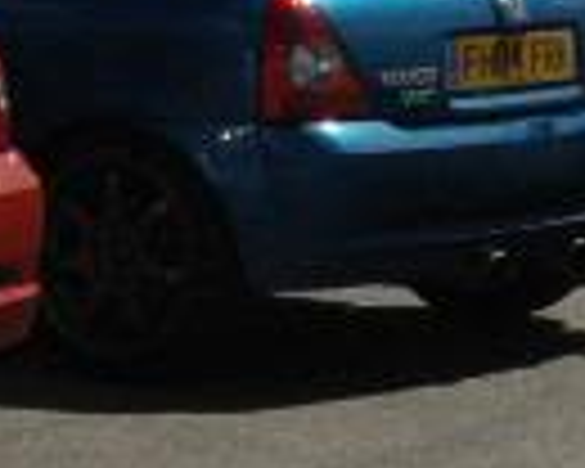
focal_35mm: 243
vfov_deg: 6.4
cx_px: 22
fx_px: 4207
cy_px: 52
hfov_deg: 7.9
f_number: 13
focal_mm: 28
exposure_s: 1/640
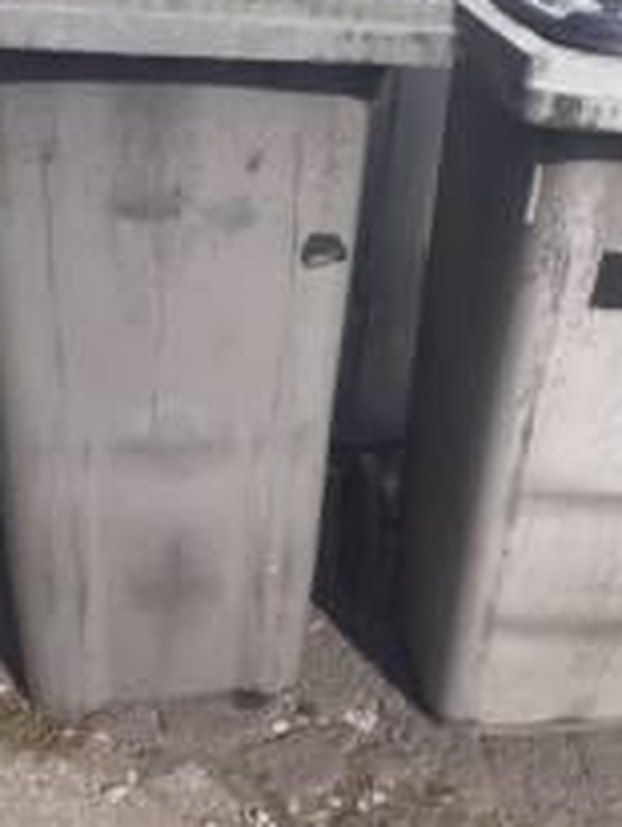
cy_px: 373
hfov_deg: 32.0
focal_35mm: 45
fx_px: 1076
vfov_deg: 42.0
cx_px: 409
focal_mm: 3.6
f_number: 1.9
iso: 40
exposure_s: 1/1786
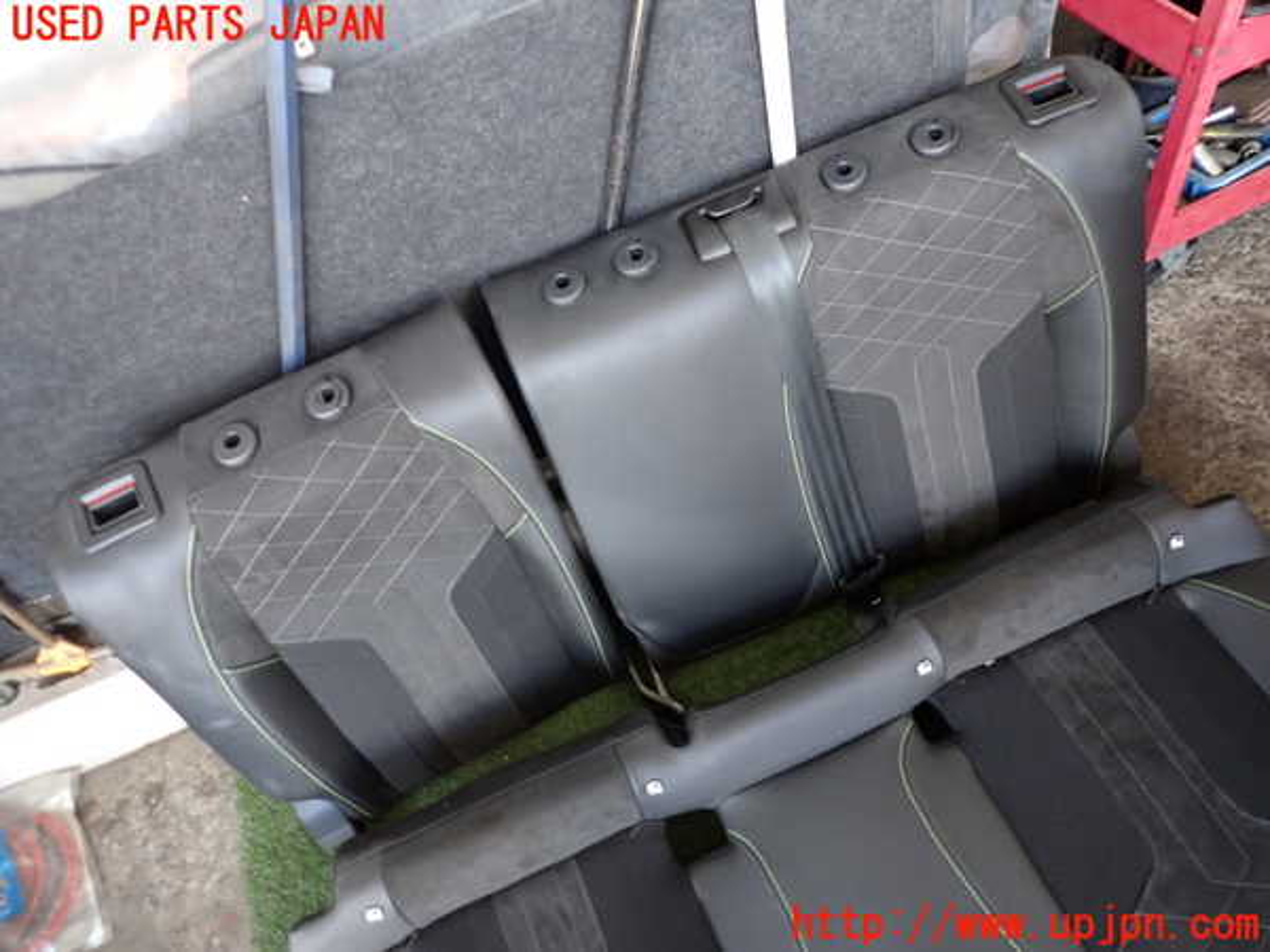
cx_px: 635
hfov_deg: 69.4
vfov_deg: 54.9
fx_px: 917
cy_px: 476
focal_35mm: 25
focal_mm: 4.5
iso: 250
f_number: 2
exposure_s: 1/30
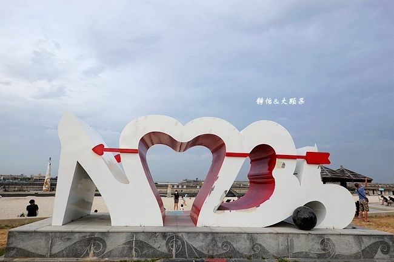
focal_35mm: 24
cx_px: 197
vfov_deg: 53.1
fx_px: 263
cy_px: 131
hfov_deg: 73.8
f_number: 2.8
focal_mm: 9
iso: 125
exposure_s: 1/200
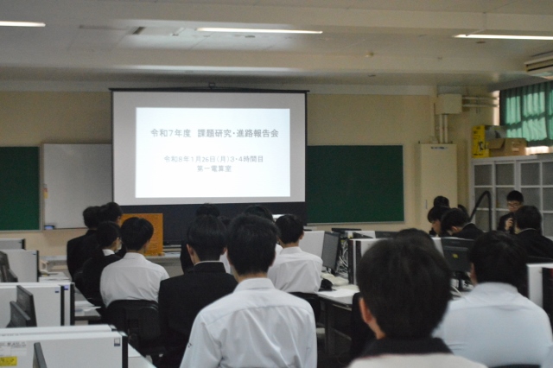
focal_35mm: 68
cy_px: 184
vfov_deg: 20.1
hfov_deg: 29.9
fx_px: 1036
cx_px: 276
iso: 6400
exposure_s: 1/250
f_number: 5.3
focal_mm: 45
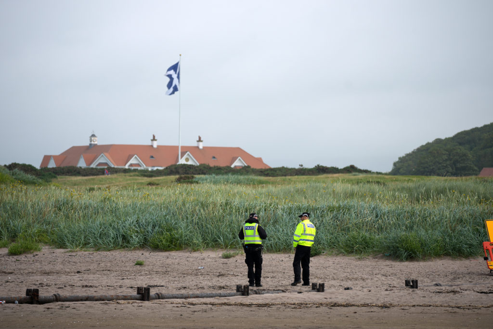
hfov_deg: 10.3
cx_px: 246
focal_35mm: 200
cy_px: 164
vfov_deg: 6.9
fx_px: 2739
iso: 160
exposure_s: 1/1000
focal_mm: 200
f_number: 5.6
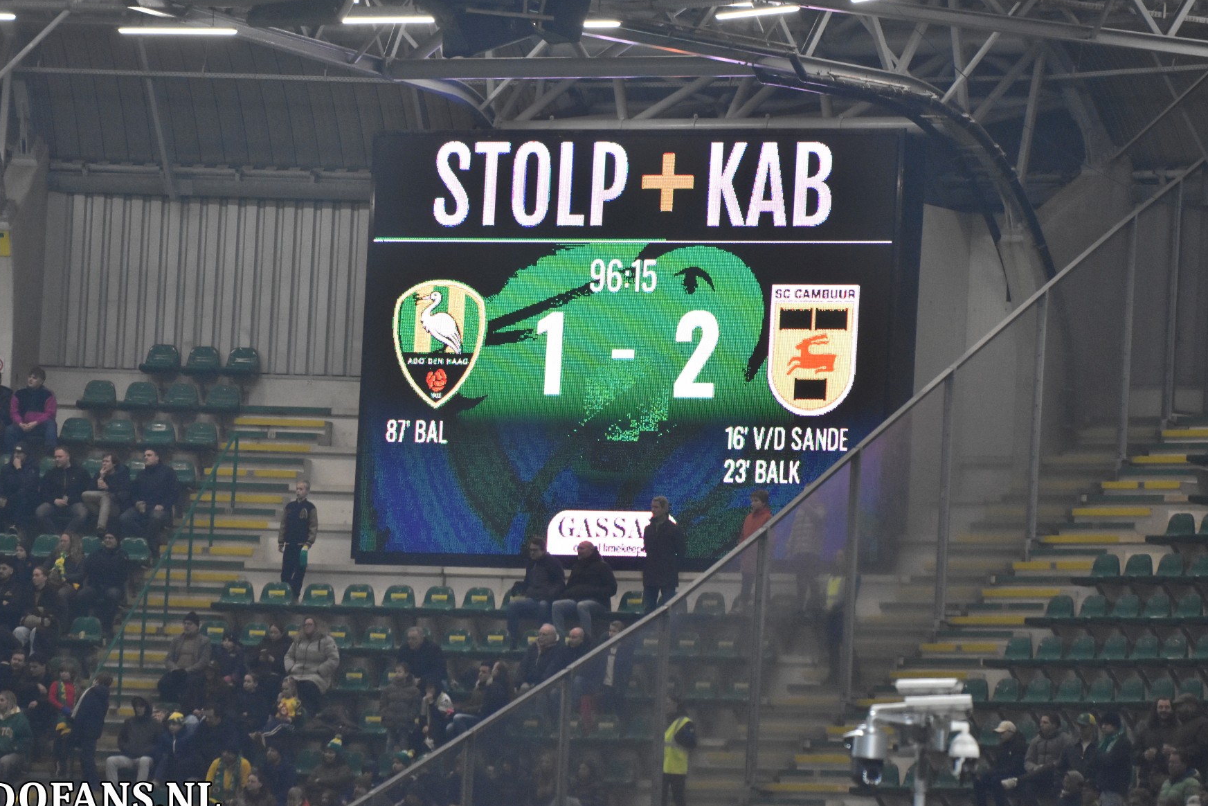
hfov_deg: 6.2
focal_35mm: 330
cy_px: 373
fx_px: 11074
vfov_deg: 4.2
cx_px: 568
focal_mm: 200
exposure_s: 1/500
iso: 2500
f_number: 2.8
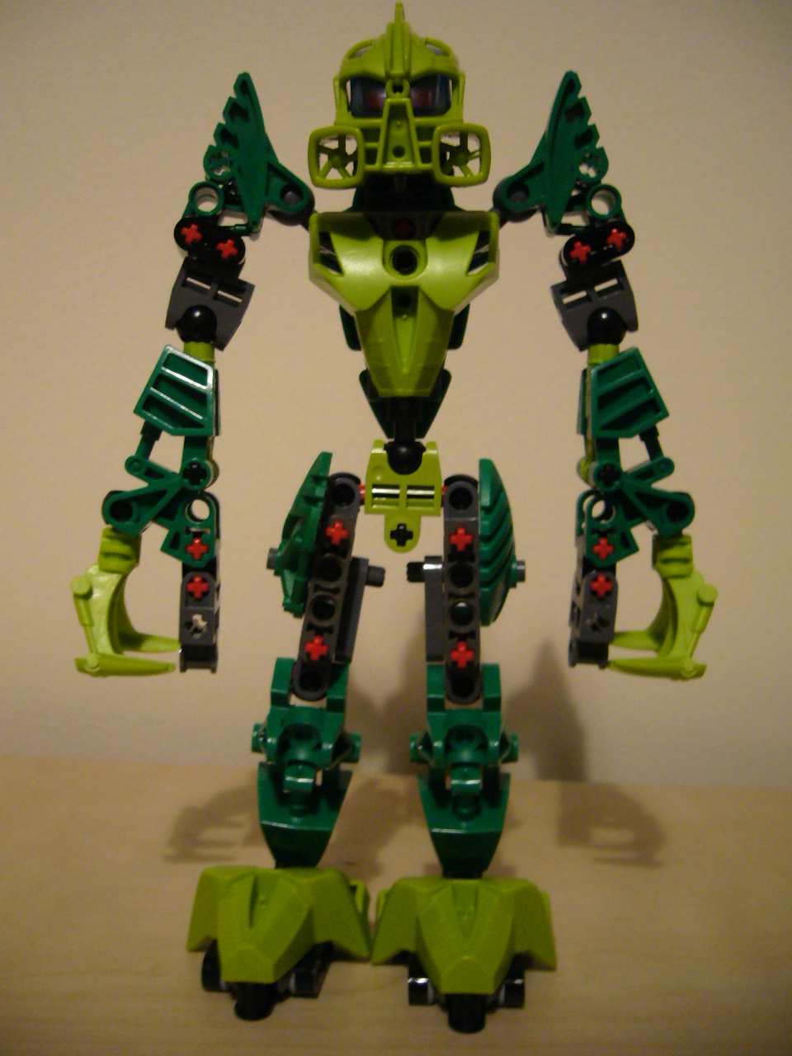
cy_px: 528
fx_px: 1068
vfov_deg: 52.6
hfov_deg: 40.7
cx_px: 396
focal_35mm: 35
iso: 200
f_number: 2.8
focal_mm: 5.8
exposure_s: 1/5
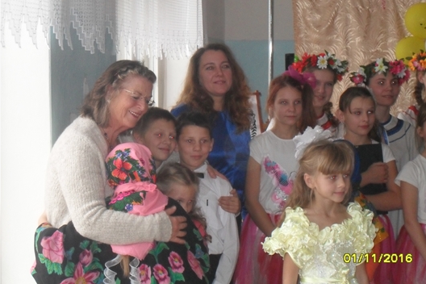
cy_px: 127
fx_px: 994
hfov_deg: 24.2
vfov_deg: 16.3
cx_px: 214
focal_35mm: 84
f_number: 4.4
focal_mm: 14.1
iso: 320
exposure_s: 1/60
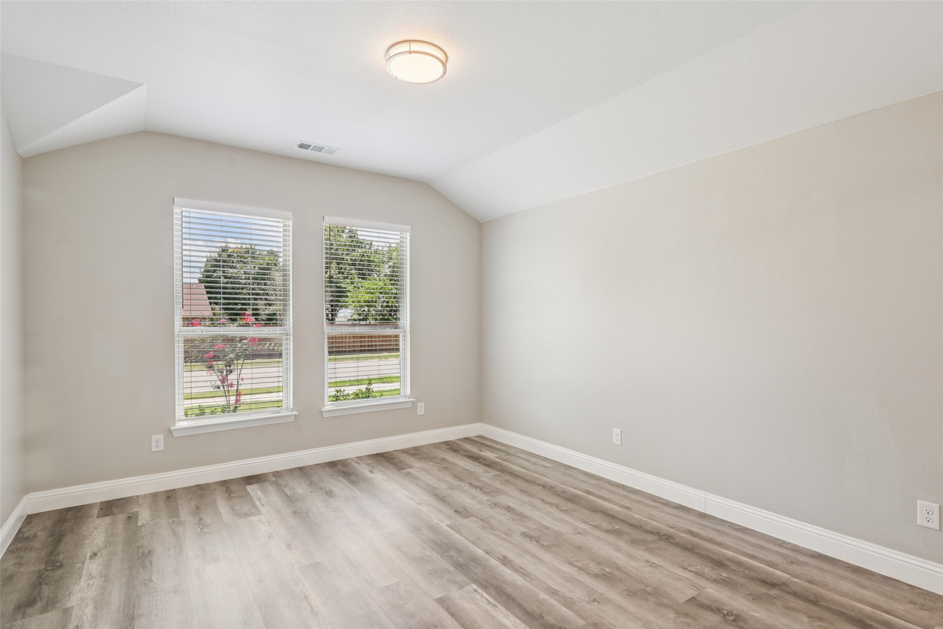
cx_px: 472
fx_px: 458
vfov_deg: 68.9
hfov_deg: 91.6
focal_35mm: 18
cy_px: 314
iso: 400
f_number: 8
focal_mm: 17.5
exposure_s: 1/160
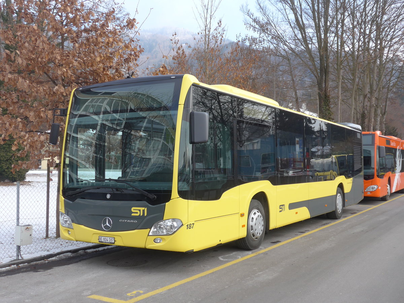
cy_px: 152
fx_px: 479
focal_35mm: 41
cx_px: 202
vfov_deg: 35.1
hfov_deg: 45.8
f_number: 2.8
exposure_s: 1/400
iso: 80
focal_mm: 8.4
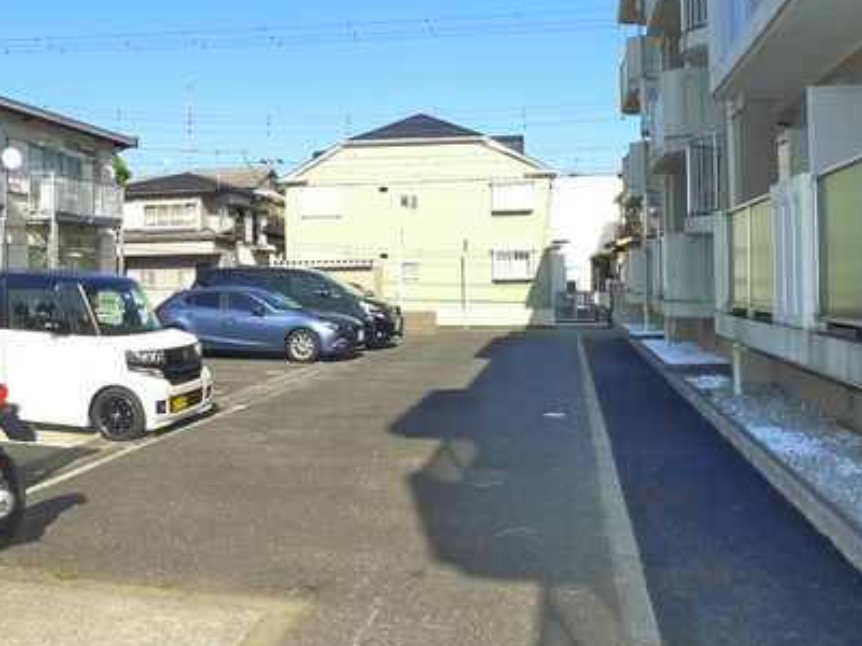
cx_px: 349
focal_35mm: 42
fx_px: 1046
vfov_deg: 34.3
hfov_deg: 44.6
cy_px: 275
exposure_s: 1/500
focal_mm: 5.1
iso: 400
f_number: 4
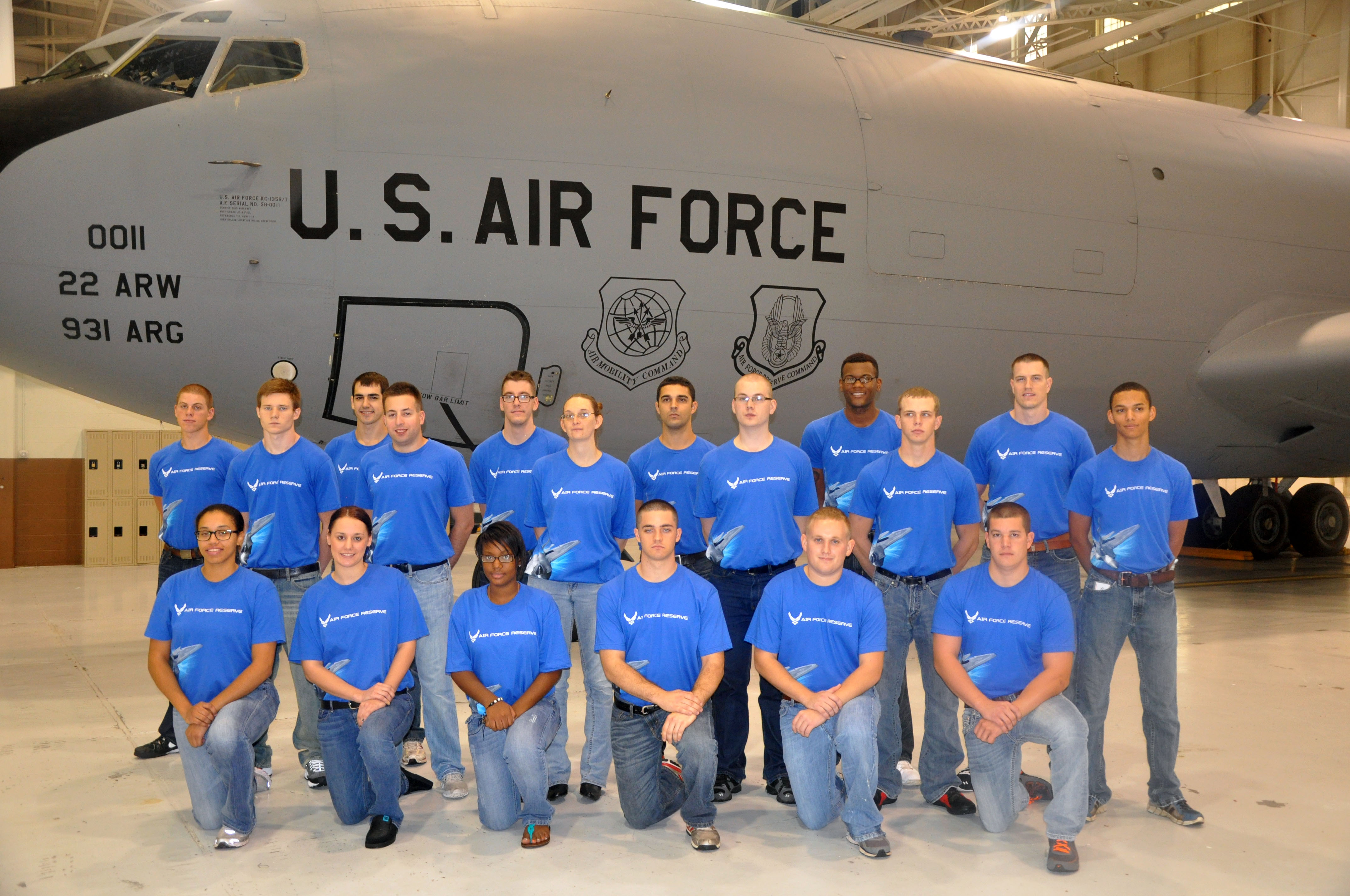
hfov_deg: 53.2
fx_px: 1348
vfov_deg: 36.8
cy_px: 448
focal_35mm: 36
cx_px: 675
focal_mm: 24
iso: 800
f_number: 3.8
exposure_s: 1/60
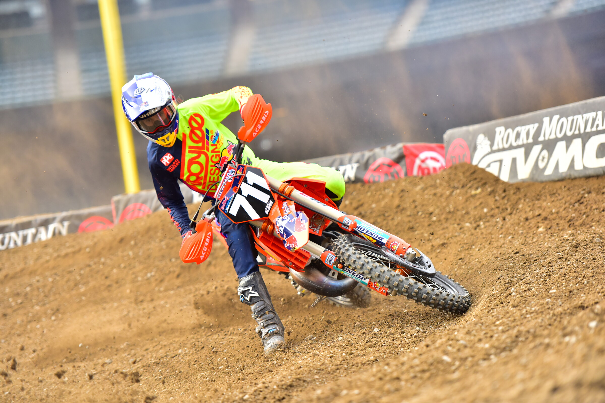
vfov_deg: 9.1
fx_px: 2521
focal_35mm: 150
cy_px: 202
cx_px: 302
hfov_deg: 13.7
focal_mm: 150
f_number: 2.8
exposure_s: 1/2000
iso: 640
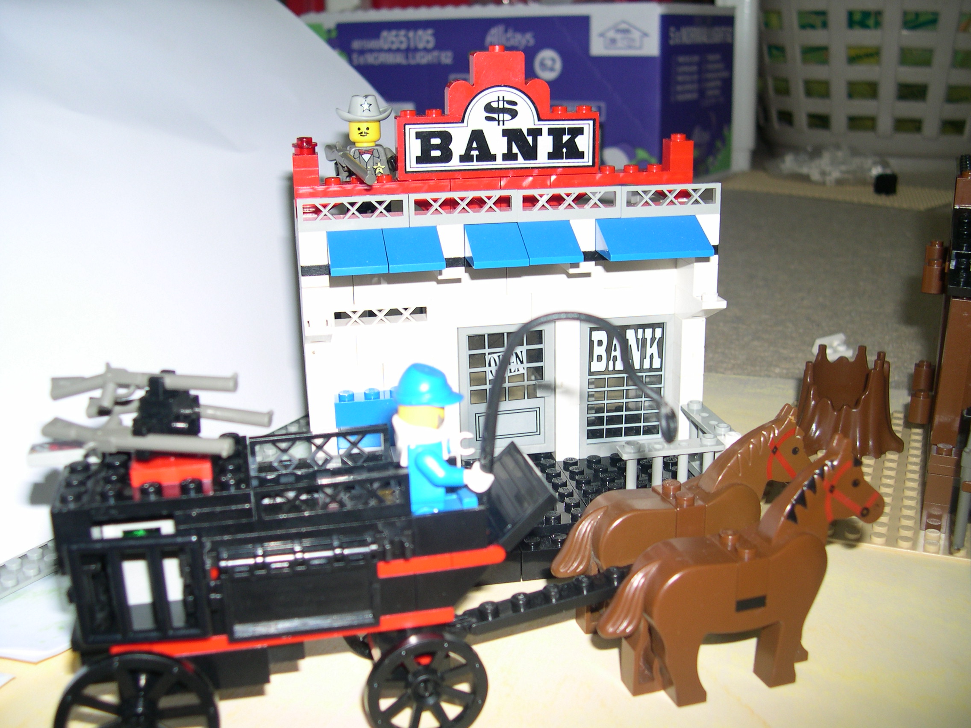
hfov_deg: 49.0
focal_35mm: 38
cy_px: 364
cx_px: 486
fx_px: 1066
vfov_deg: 37.7
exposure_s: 1/60
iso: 100
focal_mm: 8
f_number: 2.8
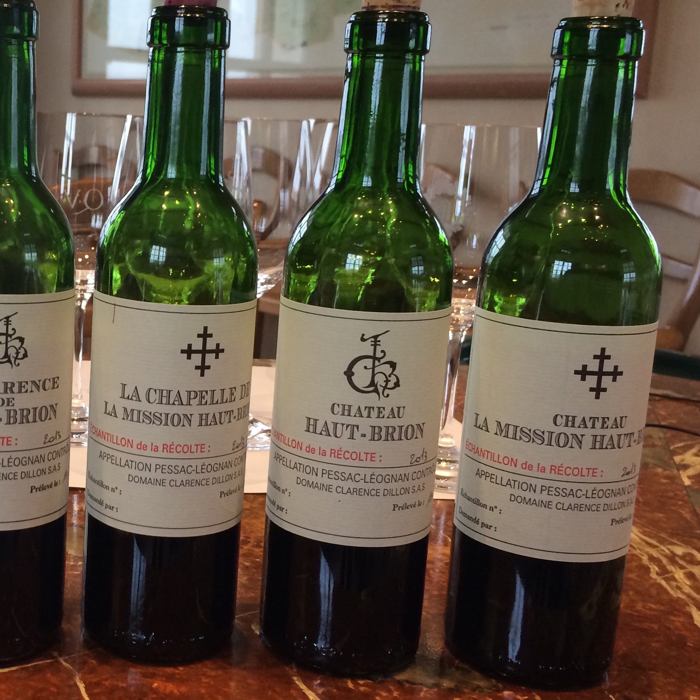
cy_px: 336
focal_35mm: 49
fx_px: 1121
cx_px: 98
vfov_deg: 34.7
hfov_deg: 33.2
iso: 50
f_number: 2.2
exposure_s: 1/30
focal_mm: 4.12
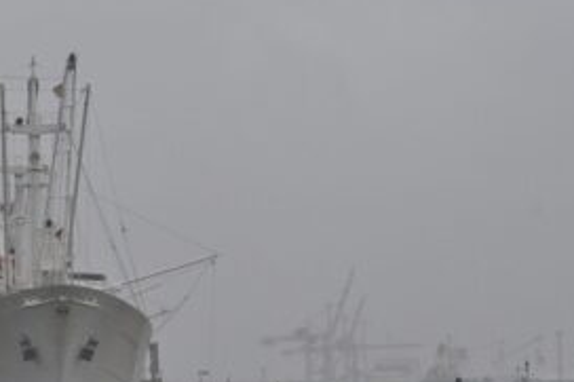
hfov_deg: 14.3
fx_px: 2247
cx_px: -2
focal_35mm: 141
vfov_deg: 9.7
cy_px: 242
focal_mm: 50
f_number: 8
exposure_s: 1/500
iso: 800
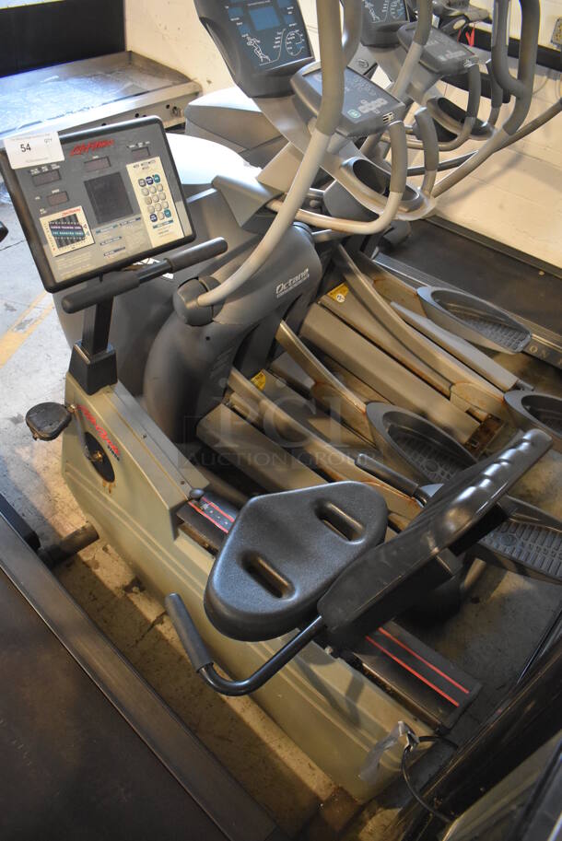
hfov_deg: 48.0
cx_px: 281
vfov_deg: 67.3
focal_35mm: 27
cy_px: 420
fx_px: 631
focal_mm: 18
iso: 4000
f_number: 3.5
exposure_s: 1/125
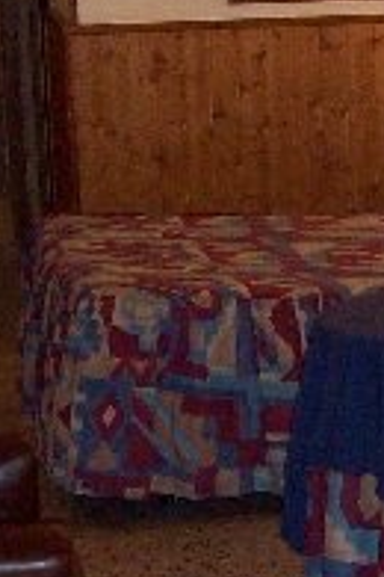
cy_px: 512
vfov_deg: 14.0
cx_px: 635
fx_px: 2320
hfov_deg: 9.1
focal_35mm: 145
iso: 200
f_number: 2.8
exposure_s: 1/60
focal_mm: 5.7
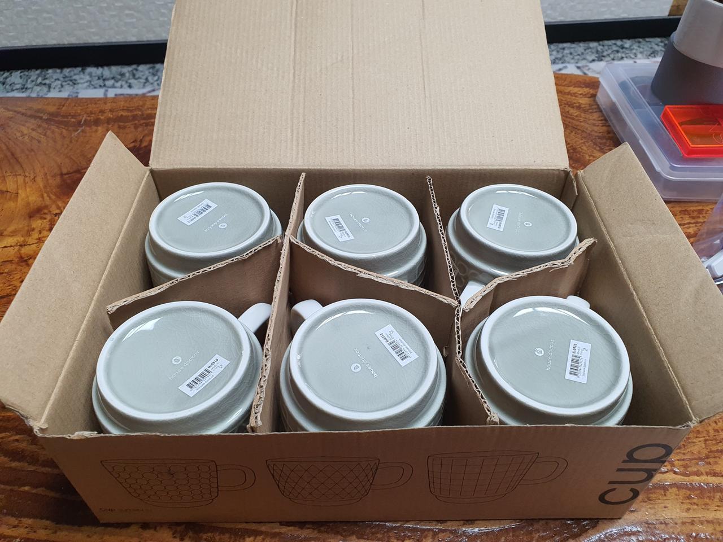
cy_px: 271
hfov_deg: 67.3
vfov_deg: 53.1
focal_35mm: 26
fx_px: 543
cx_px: 362
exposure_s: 1/120
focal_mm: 4.3
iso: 160
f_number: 2.4
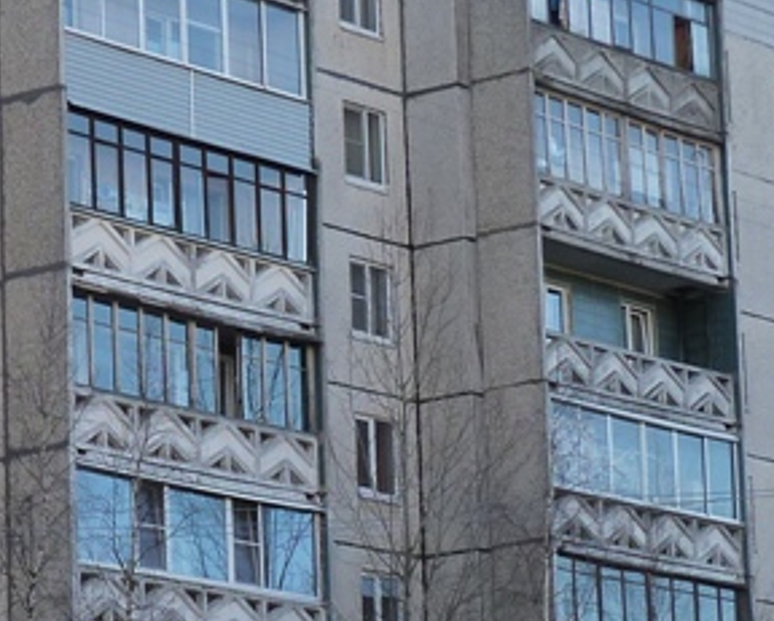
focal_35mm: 187
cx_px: 99
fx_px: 4288
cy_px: 446
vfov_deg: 8.3
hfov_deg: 10.3
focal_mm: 8.3
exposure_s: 1/125
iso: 125
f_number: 4
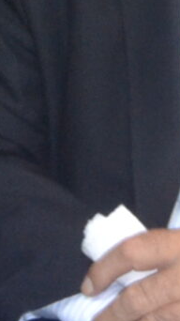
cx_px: -213
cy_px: -195
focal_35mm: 212
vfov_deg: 9.8
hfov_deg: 5.6
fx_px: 1802
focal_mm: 18
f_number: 3.5
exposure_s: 1/60
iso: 1250
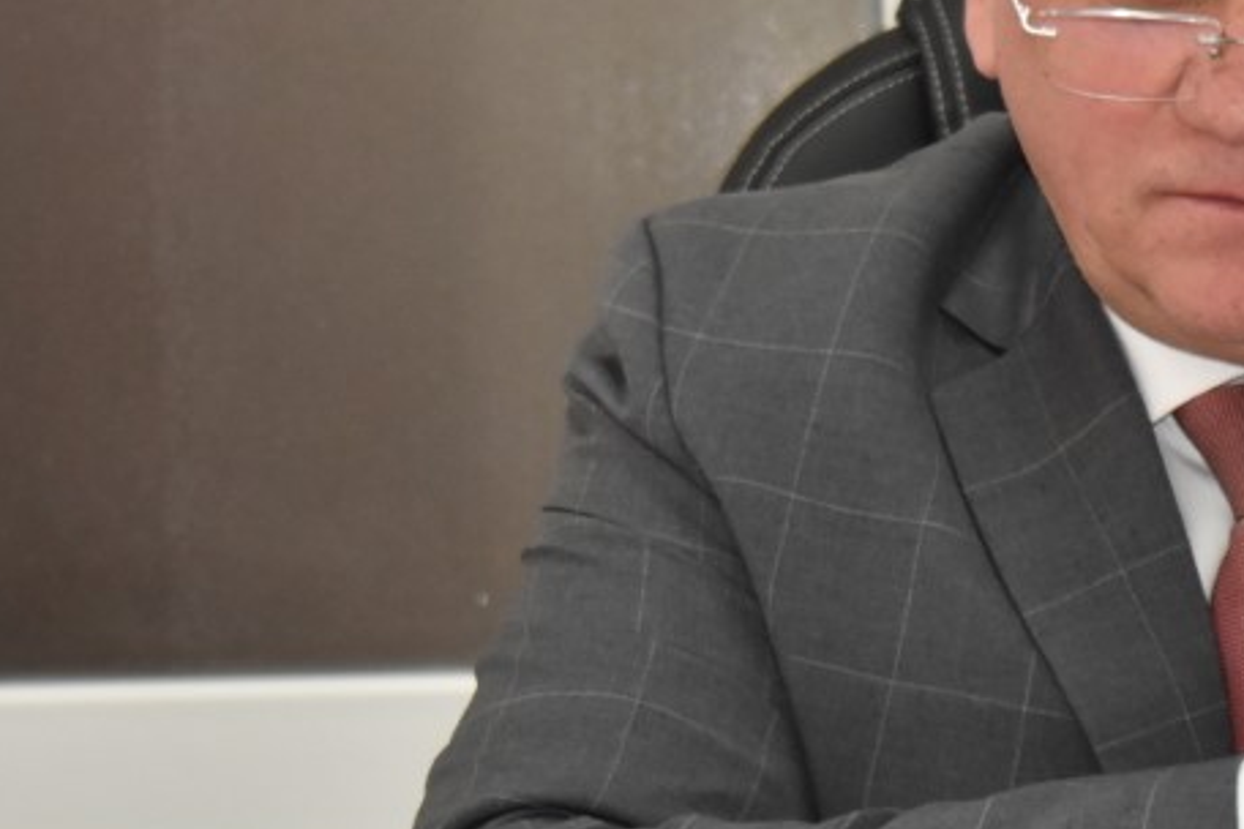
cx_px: 1307
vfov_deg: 6.6
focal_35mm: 208
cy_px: 284
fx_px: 7196
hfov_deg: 9.8
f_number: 5.6
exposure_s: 1/125
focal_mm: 55
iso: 1600
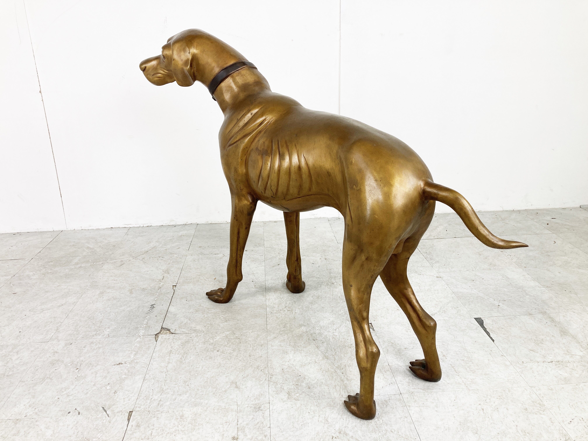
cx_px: 294
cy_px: 220
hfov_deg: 63.4
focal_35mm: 28
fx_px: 476
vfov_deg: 49.7
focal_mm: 3.99
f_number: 1.8
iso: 50
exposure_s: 1/100
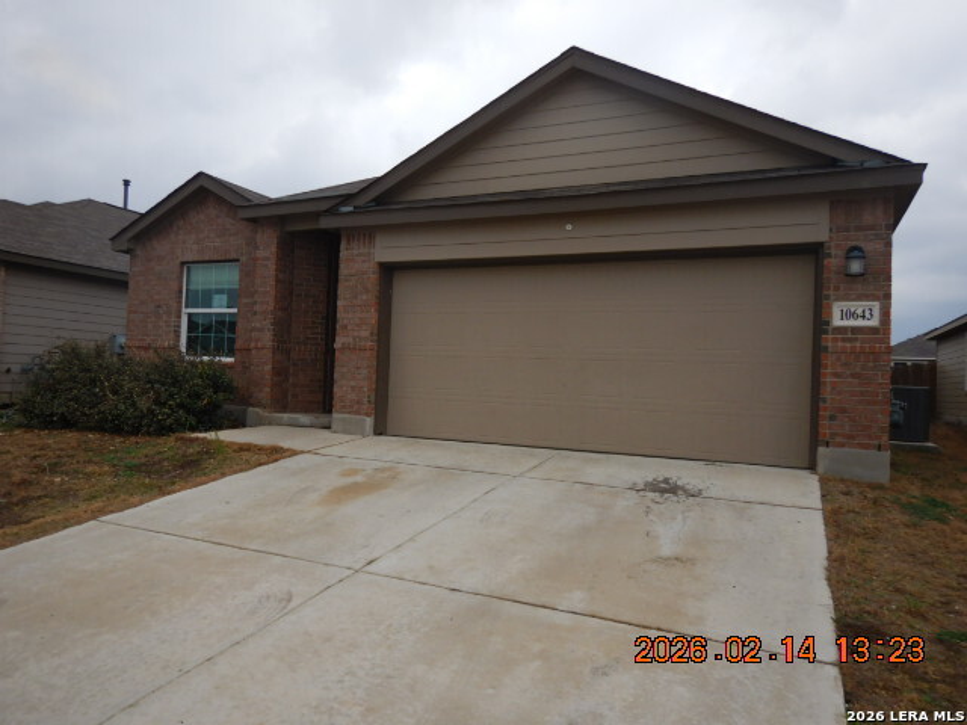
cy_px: 362
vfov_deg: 56.8
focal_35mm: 24
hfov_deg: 71.6
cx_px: 484
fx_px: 670
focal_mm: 4.3
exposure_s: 1/640
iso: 125
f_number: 2.8
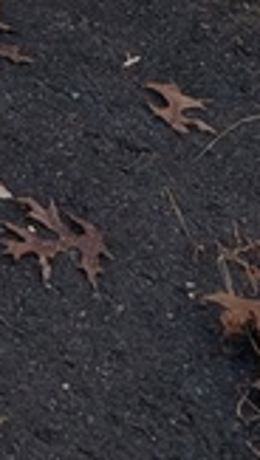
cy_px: -821
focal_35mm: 164
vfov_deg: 10.3
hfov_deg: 6.4
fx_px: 2005
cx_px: -666
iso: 19
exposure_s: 1/470
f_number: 1.68
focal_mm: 6.9
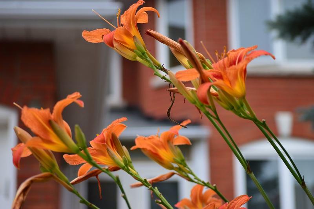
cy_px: 104
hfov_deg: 24.6
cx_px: 157
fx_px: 719
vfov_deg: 16.5
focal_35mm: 82
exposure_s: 1/400
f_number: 4
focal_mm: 55
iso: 100
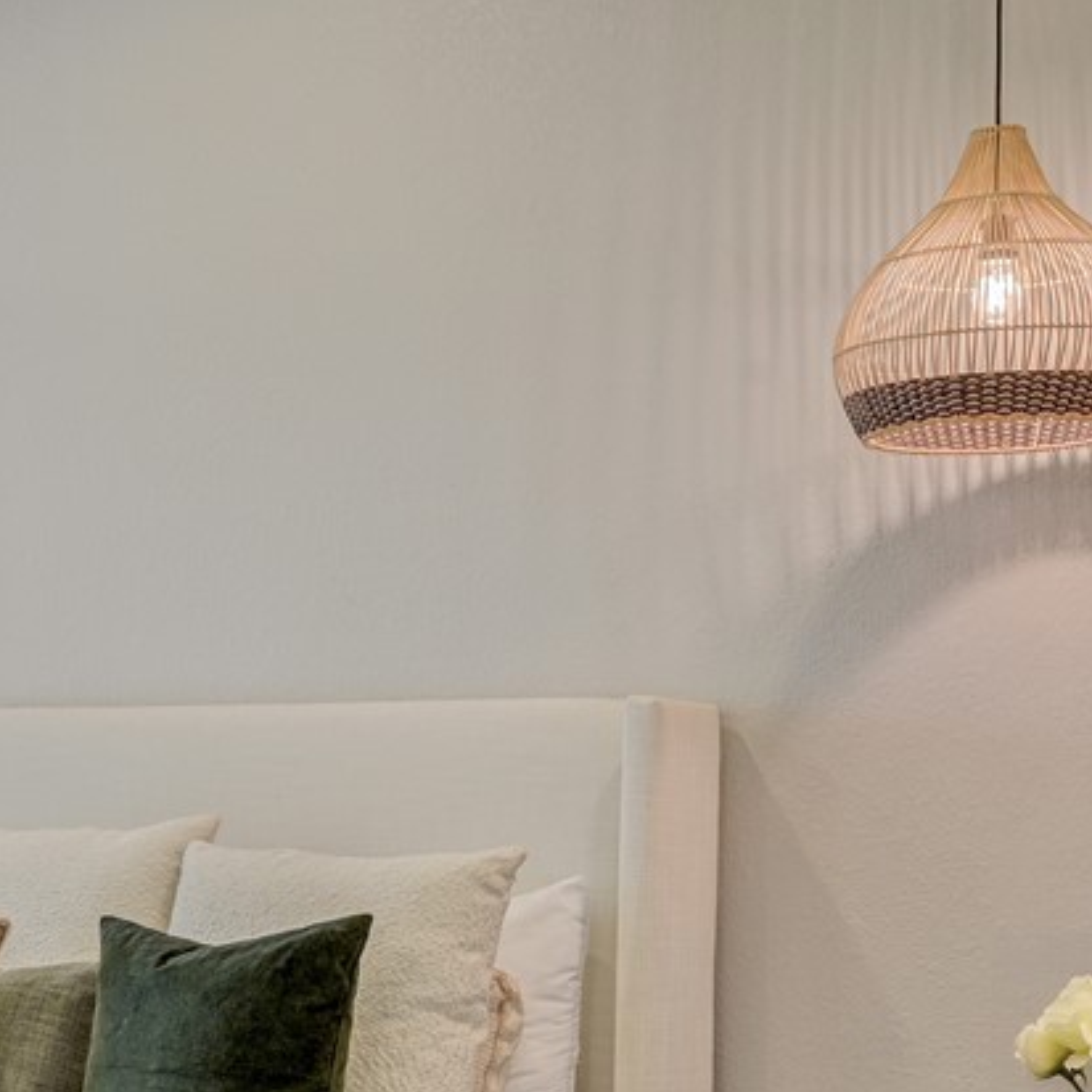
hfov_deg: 24.5
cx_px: -4
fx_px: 2391
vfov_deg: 25.5
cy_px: 784
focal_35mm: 67
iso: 400
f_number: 8
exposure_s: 1/8
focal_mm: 30
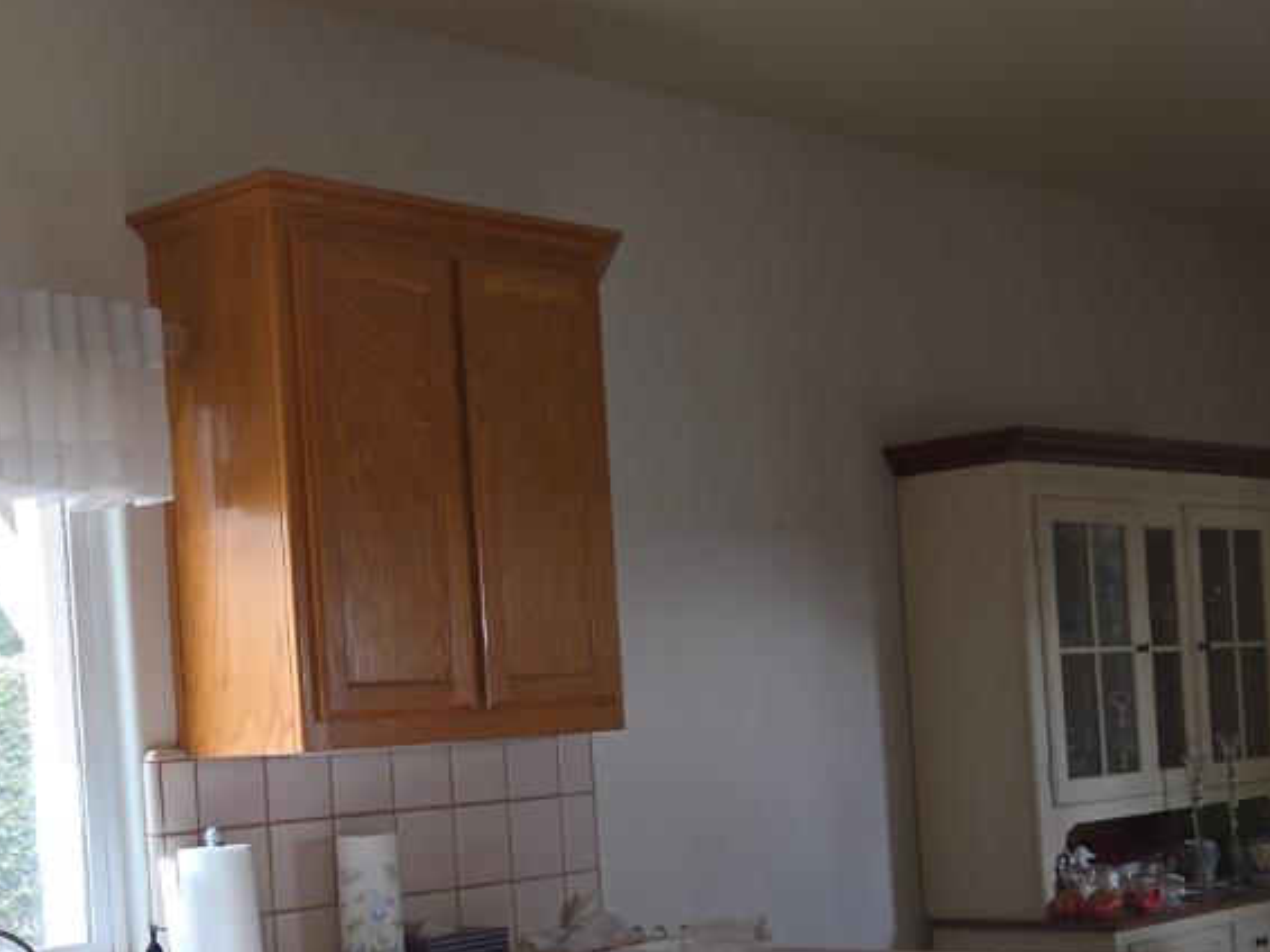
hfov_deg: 31.4
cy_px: 715
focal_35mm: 61
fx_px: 2237
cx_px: 390
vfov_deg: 23.8
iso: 100
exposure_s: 1/40
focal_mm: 5.4
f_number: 1.8
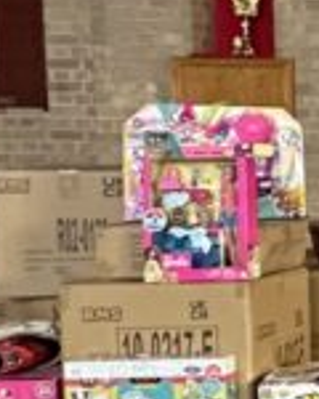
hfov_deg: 11.0
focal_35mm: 91
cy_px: 194
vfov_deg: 21.0
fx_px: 1074
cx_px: 954
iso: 320
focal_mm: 2.22
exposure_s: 1/60
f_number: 2.2
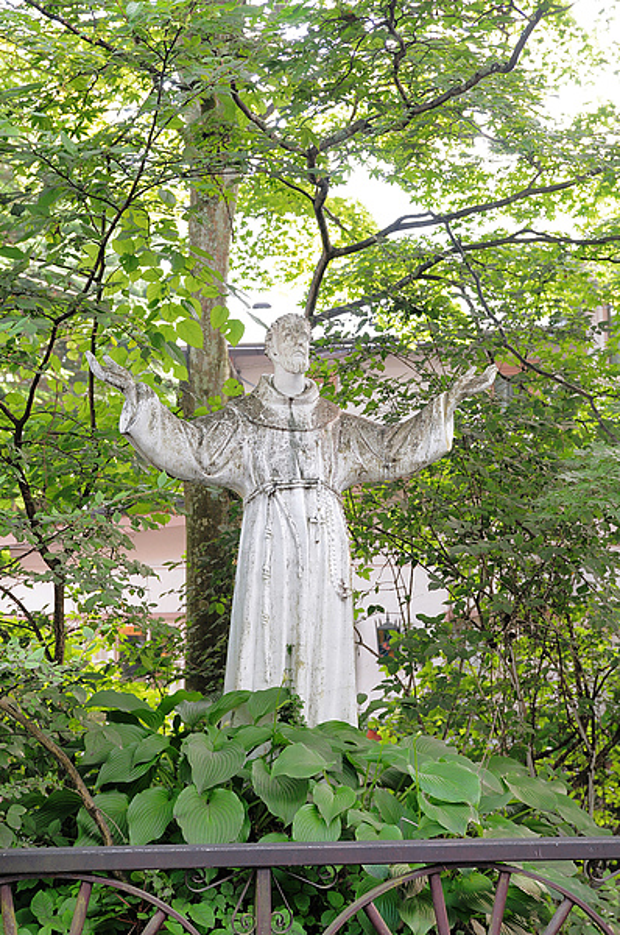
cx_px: 310
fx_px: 1555
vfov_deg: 33.4
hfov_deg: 22.5
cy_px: 468
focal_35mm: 60
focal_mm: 40
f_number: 5
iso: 400
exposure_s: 1/30
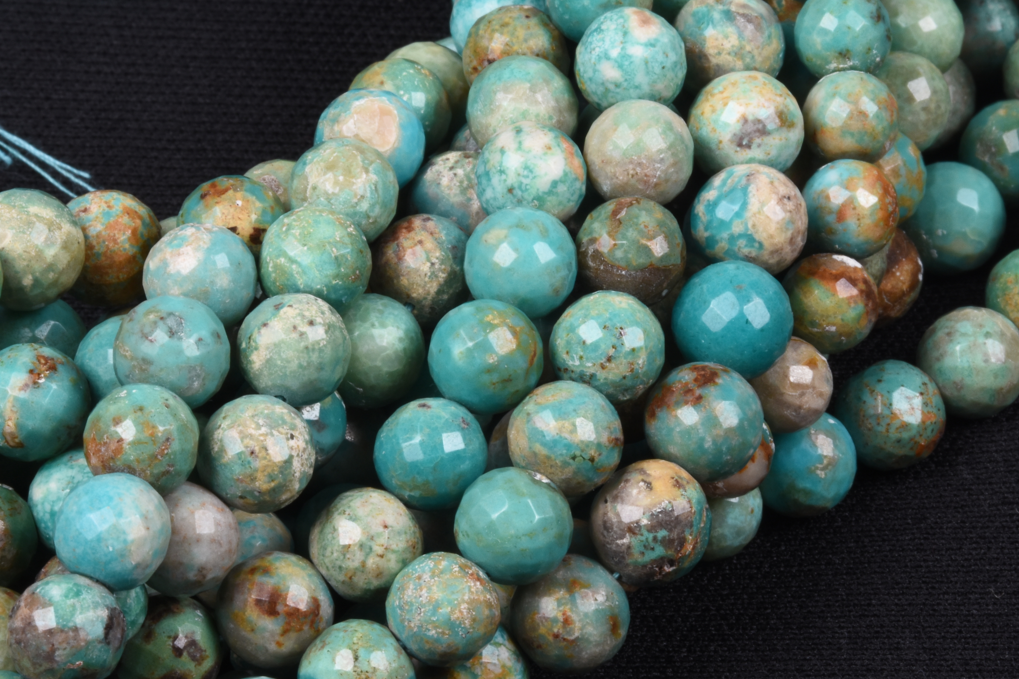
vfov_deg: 4.5
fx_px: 8689
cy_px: 307
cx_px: 558
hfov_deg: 6.7
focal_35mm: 307
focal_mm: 140
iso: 250
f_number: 29
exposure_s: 1/125
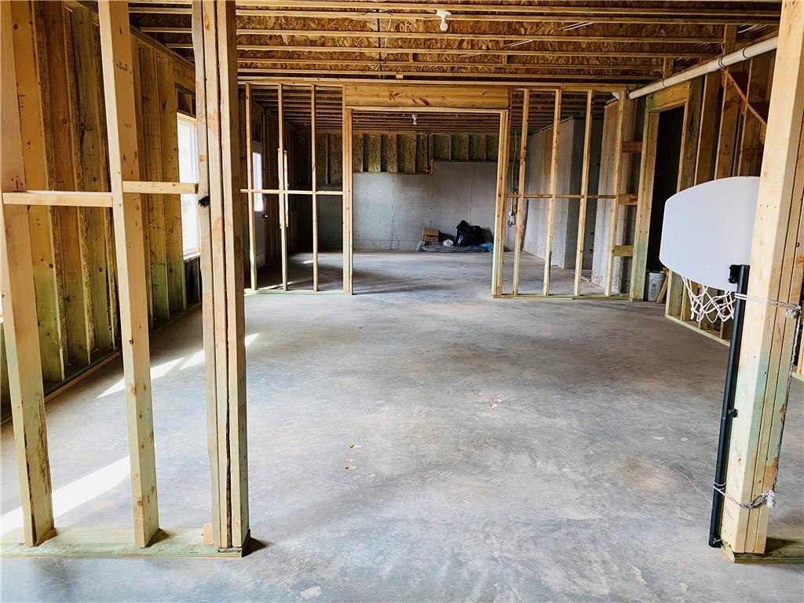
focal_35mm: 26
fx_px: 604
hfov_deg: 67.3
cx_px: 402
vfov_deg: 53.1
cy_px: 302
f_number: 1.8
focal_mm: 4.25
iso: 160
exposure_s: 1/60
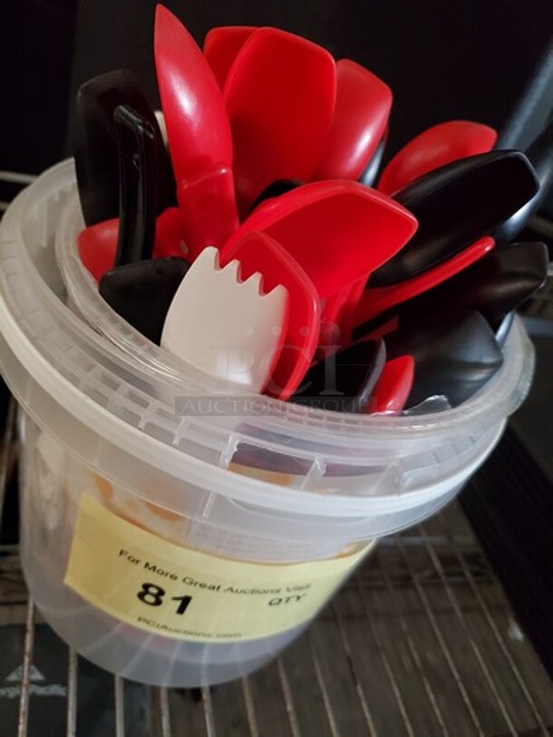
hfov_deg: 53.1
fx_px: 554
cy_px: 368
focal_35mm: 26
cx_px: 276
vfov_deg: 67.3
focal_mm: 4.3
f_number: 1.5
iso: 640
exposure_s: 1/50
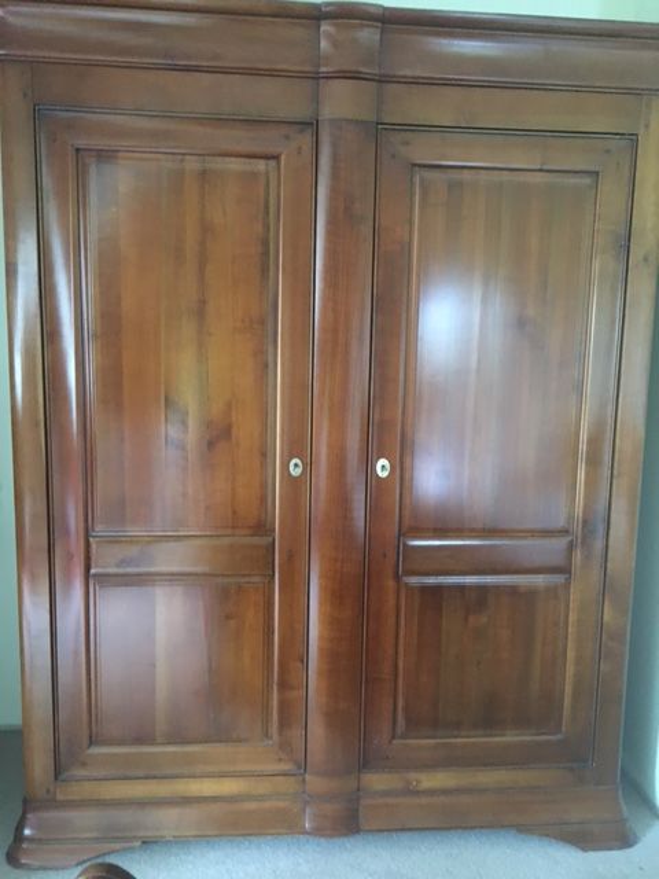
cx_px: 330
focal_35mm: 29
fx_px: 736
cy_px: 440
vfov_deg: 61.7
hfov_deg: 48.2
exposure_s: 1/17
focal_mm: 4.15
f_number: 2.2
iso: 400
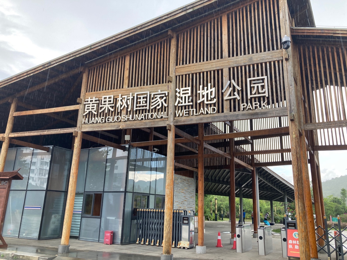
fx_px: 281
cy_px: 130
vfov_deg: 49.7
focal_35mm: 28
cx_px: 174
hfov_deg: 63.4
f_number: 1.8
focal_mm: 3.99
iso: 20
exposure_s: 1/141
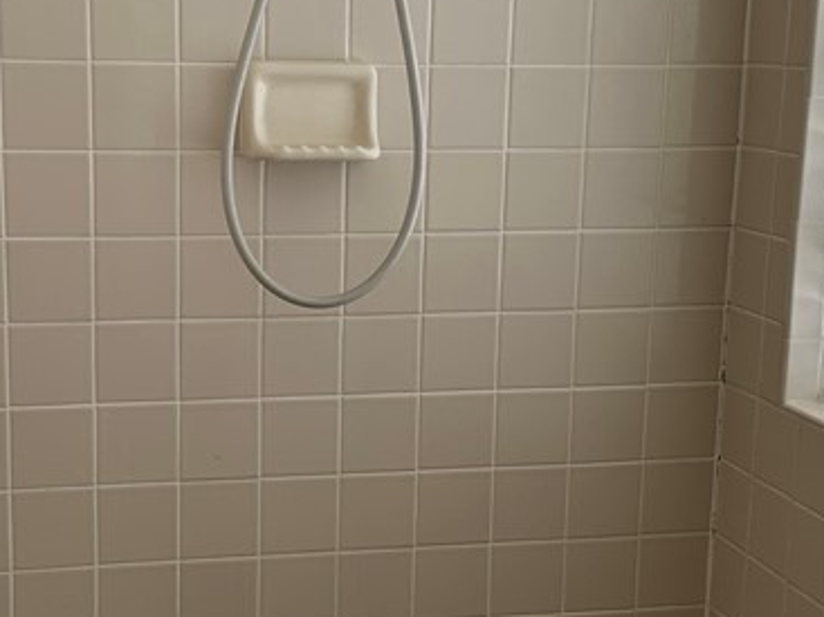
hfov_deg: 28.9
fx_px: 1594
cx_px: 314
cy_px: 361
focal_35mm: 67
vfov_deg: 21.9
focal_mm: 6.86
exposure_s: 1/415
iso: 80
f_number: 1.78
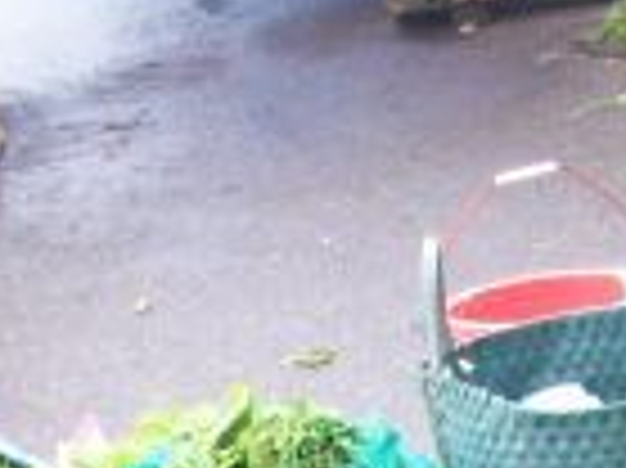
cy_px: 1060
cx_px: 594
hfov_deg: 11.5
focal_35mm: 171
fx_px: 3090
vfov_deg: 8.1
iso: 64
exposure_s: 1/32.4
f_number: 2.8
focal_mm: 5.7
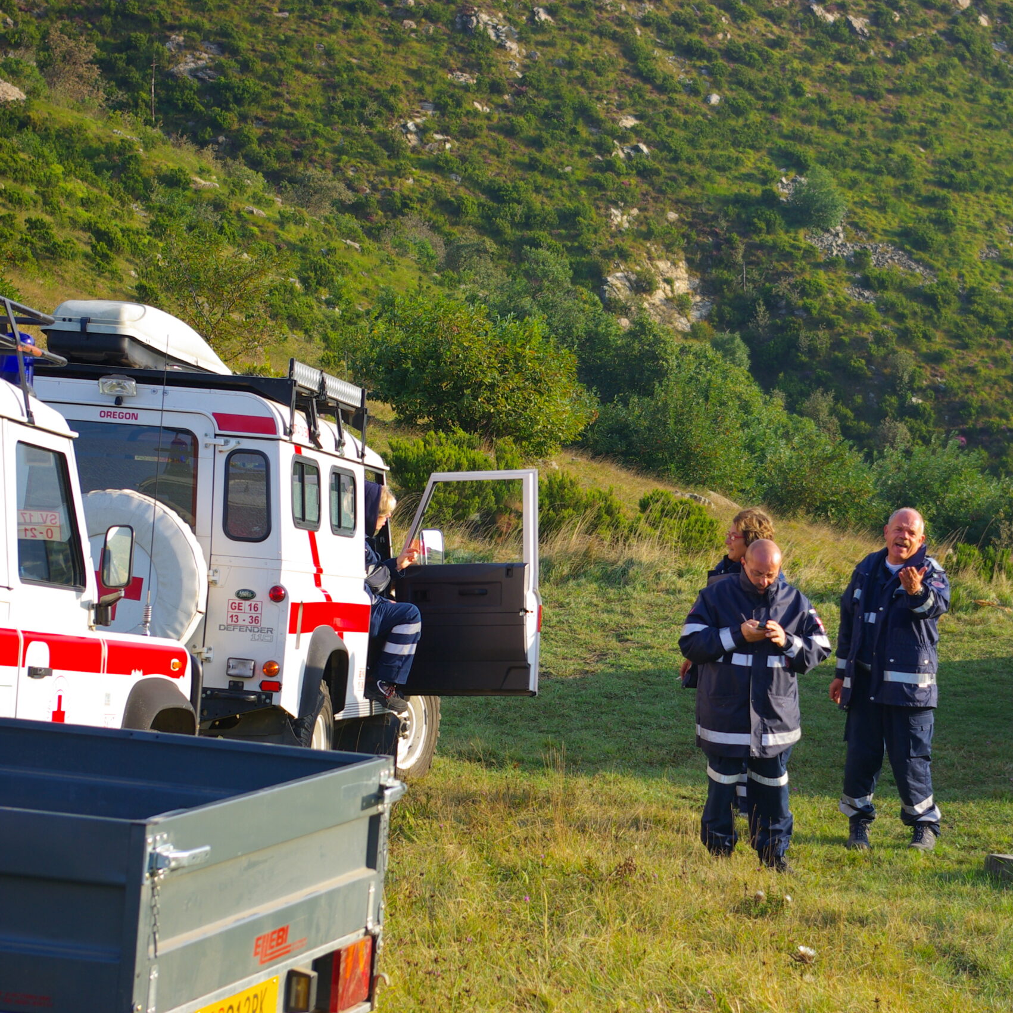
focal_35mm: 106
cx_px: 710
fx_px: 3498
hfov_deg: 16.4
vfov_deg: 16.5
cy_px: 504
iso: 100
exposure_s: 1/90
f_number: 6.7
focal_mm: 55
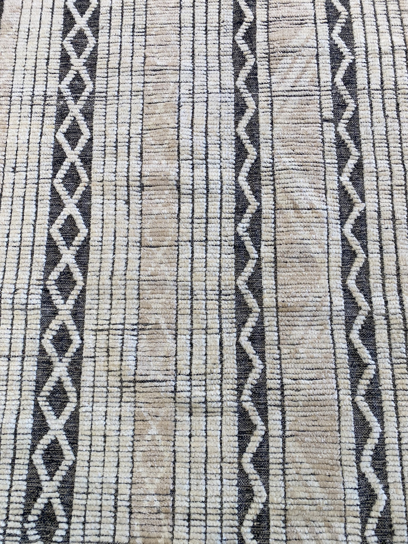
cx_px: 204
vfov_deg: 67.3
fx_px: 409
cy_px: 272
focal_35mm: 26
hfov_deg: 53.1
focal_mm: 4.25
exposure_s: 1/120
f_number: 1.8
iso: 80
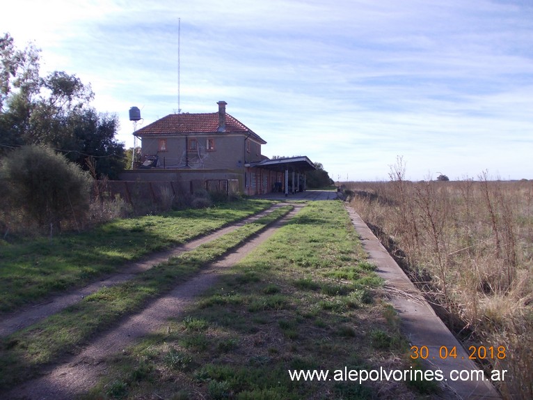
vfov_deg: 49.7
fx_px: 431
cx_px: 266
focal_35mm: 28
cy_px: 200
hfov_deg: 63.5
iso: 80
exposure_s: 1/200
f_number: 5.4
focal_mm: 4
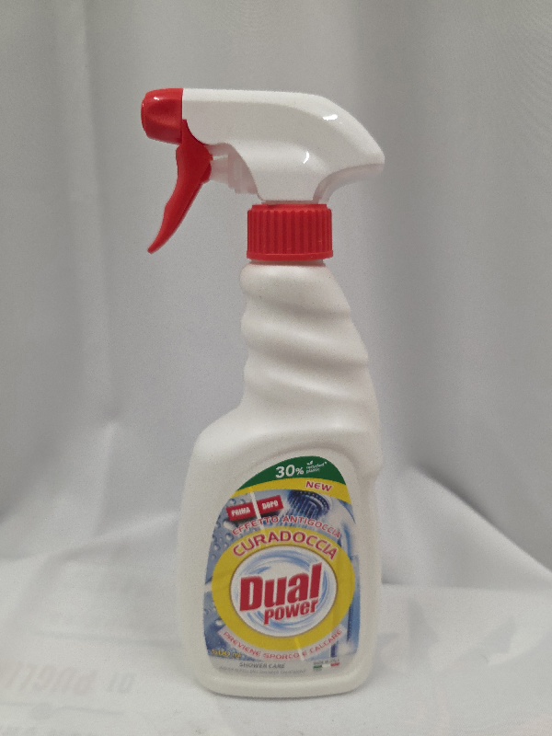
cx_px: 276
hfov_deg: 58.9
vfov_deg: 73.9
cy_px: 368
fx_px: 489
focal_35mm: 23
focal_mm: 6.3
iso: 320
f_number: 1.7
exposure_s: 1/101
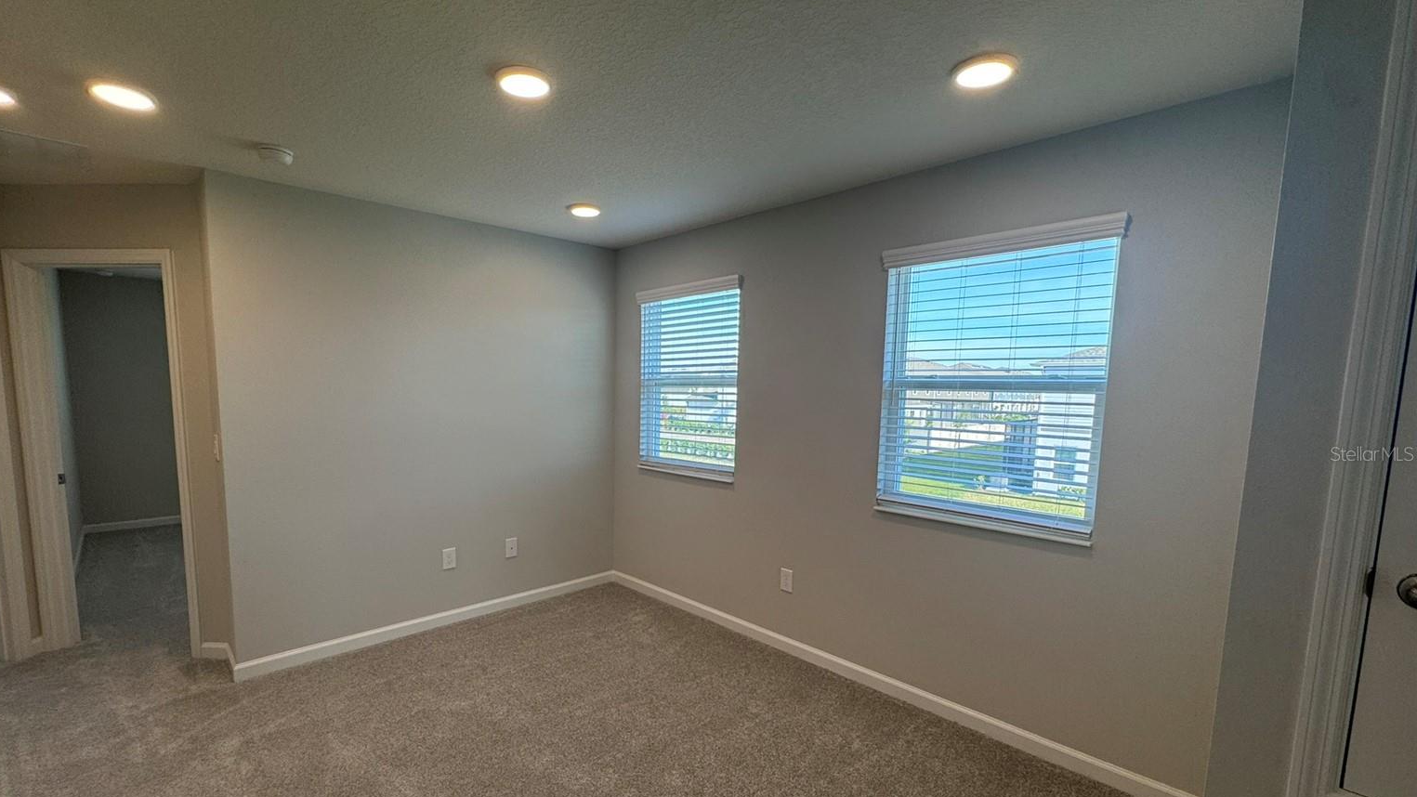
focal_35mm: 16
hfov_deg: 99.3
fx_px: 601
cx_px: 675
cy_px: 453
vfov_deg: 66.8
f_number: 2.2
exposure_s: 1/120
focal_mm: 2.22
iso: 64
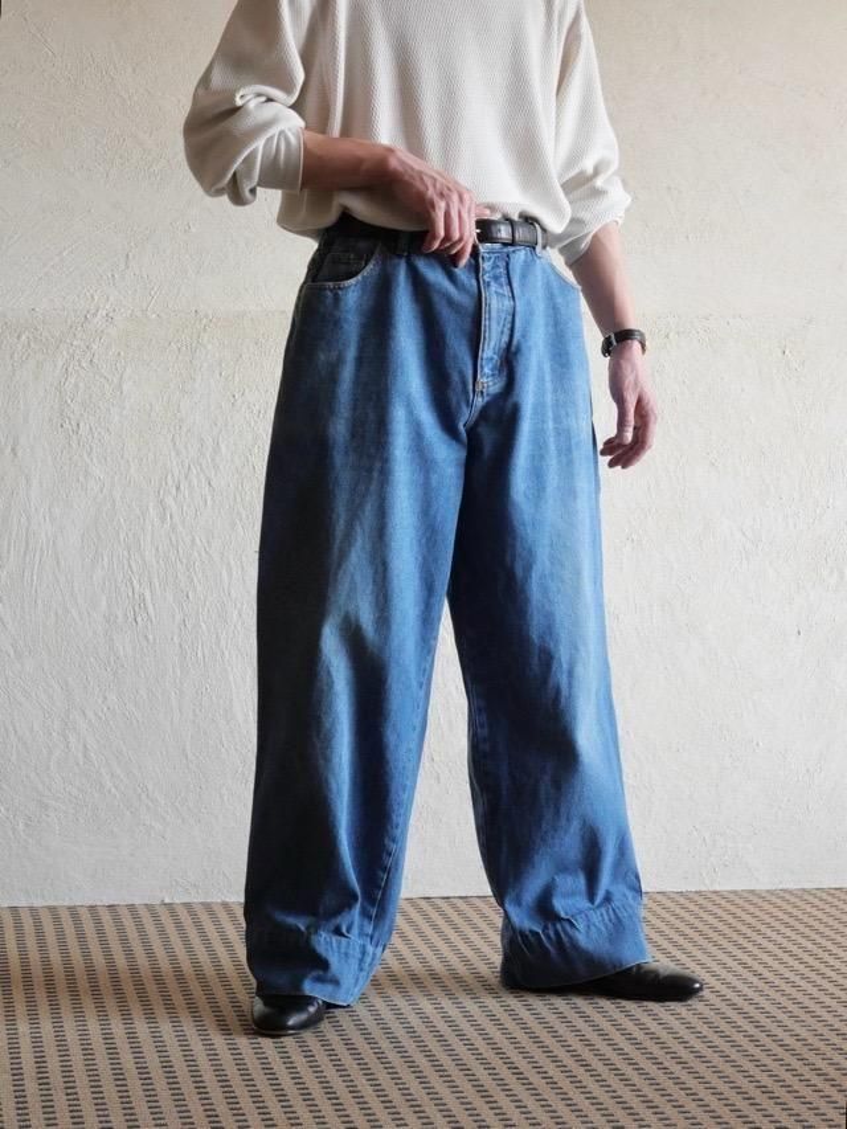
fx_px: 2609
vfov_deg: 24.4
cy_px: 564
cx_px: 424
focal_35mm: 80
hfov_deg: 18.4
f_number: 3.9
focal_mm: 40
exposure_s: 1/100
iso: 1000
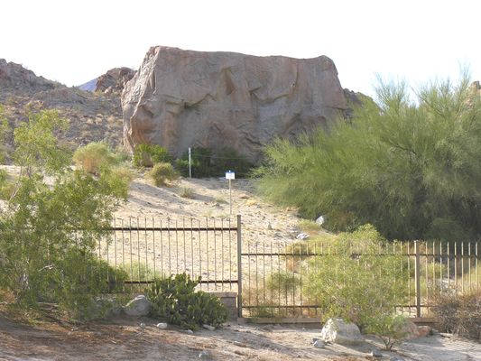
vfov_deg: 11.7
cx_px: 240
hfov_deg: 15.5
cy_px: 180
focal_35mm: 127
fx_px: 1765
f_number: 6
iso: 50
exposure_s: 1/187
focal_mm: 32.4
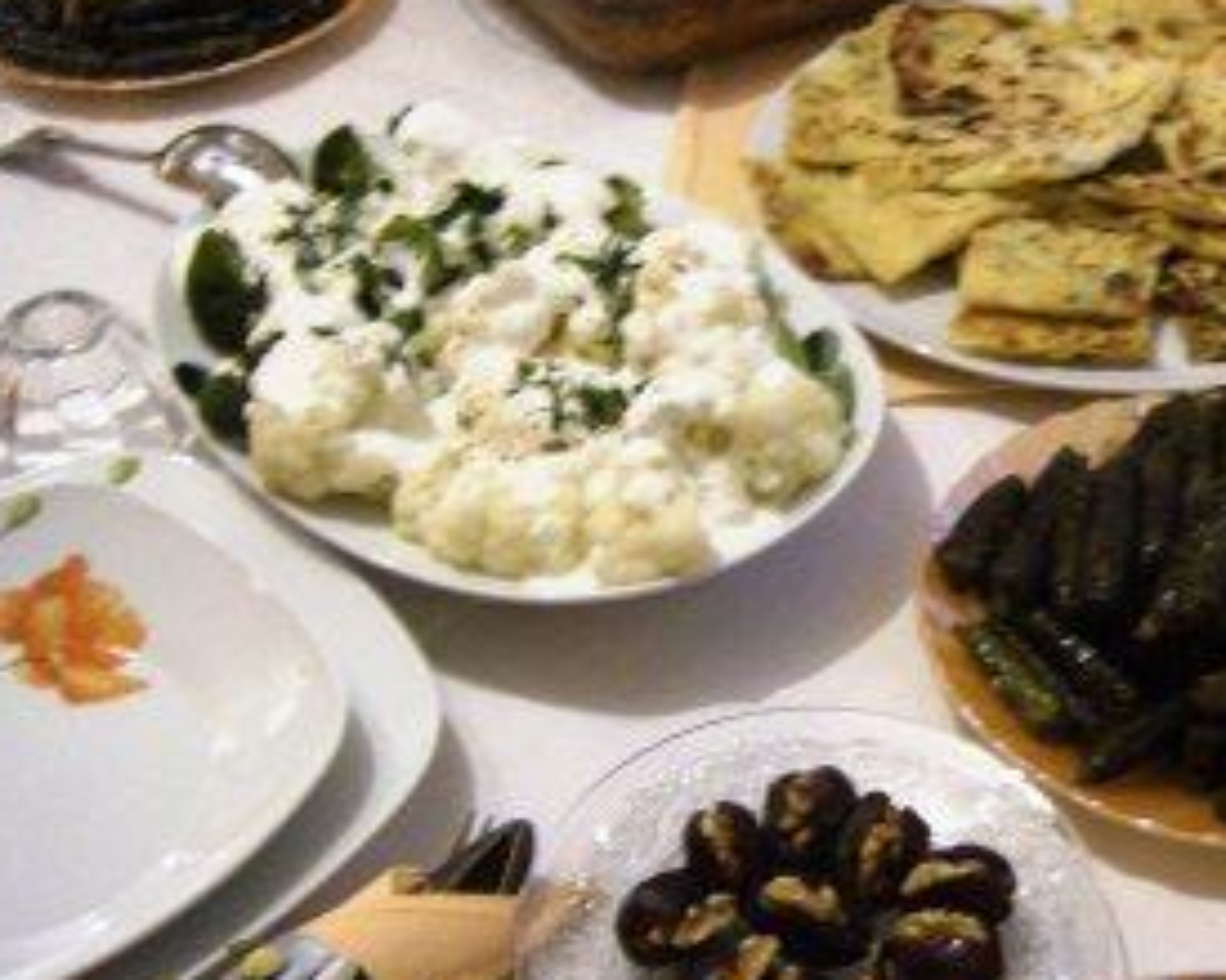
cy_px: 362
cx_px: 935
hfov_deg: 32.3
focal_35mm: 57
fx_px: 2068
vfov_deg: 26.6
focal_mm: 6
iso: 200
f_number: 2.8
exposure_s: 1/10.8
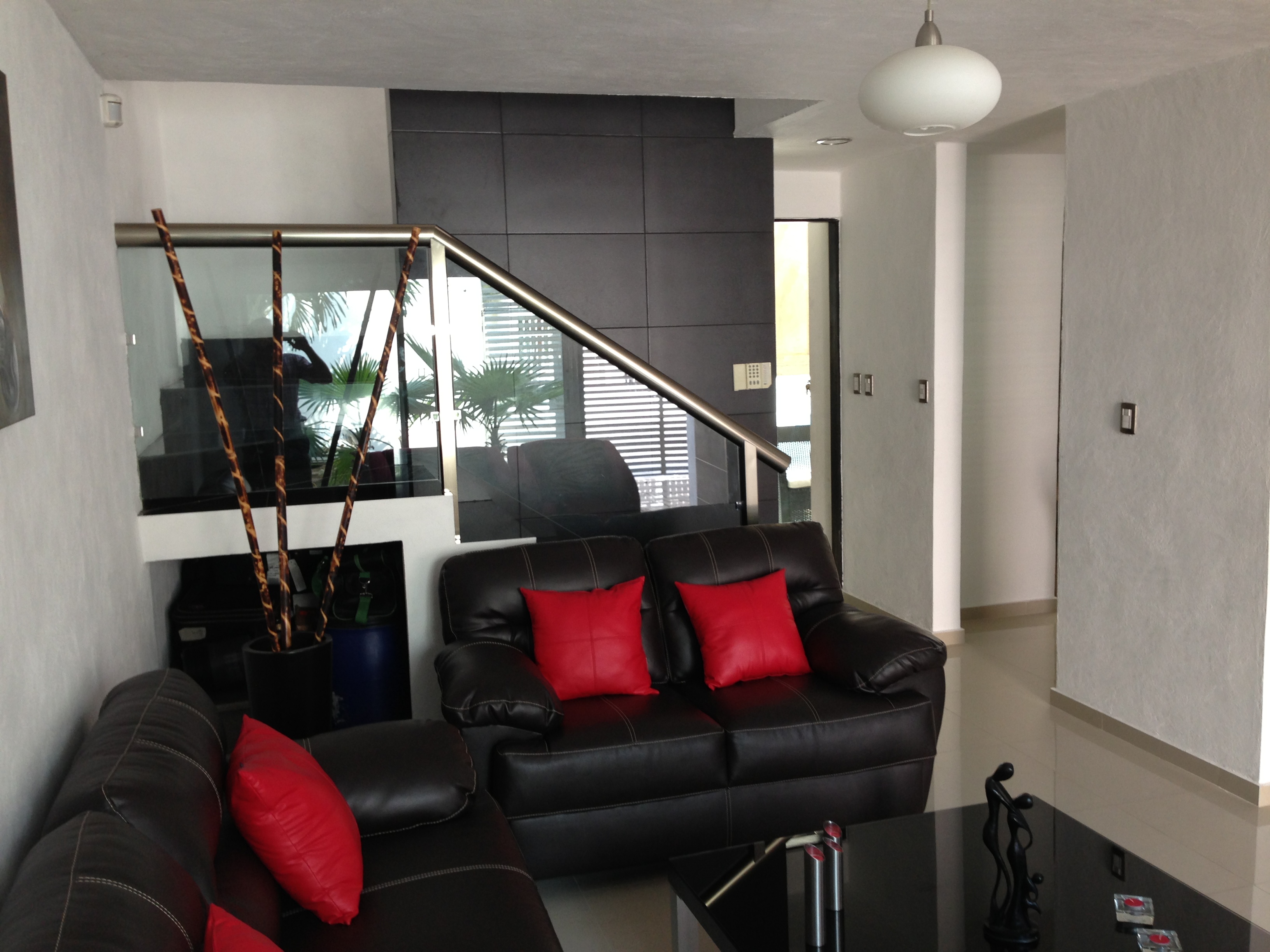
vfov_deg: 42.9
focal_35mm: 33
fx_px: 1211
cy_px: 476
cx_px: 635
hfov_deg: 55.4
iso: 64
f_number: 2.4
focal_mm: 4.13
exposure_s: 1/24
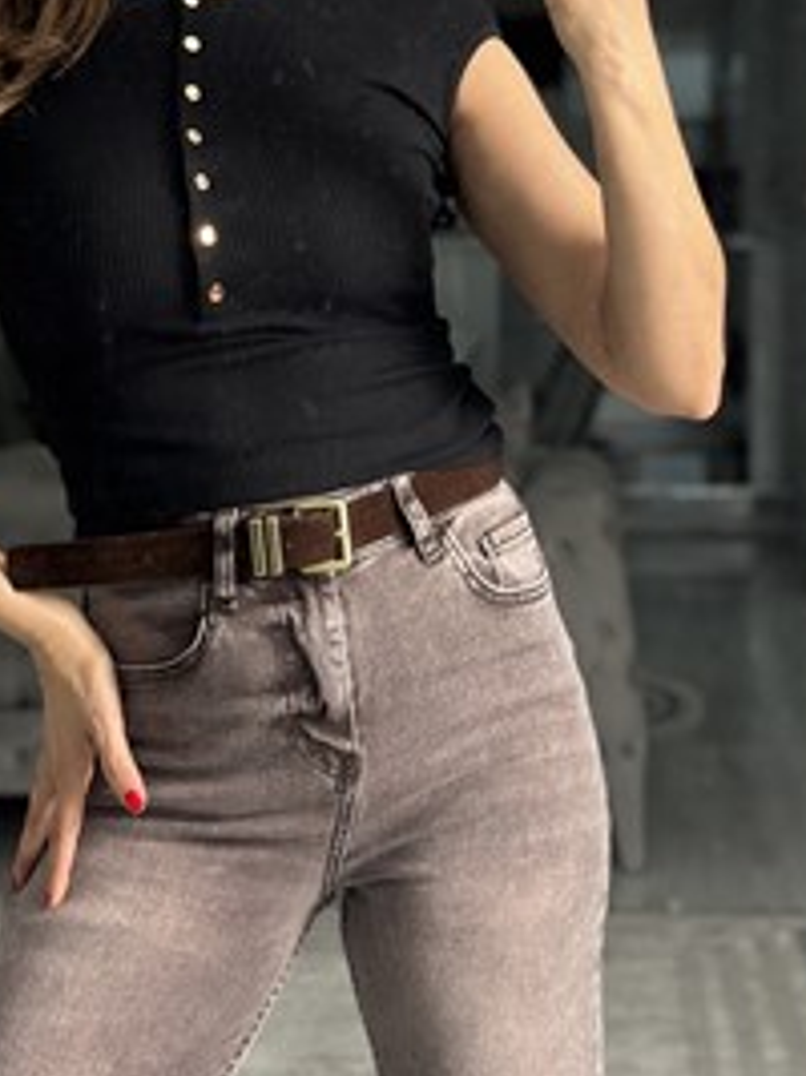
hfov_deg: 16.2
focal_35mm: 91
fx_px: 2827
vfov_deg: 21.4
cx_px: 343
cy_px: 330
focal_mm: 6.86
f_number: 1.78
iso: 80
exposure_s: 1/50
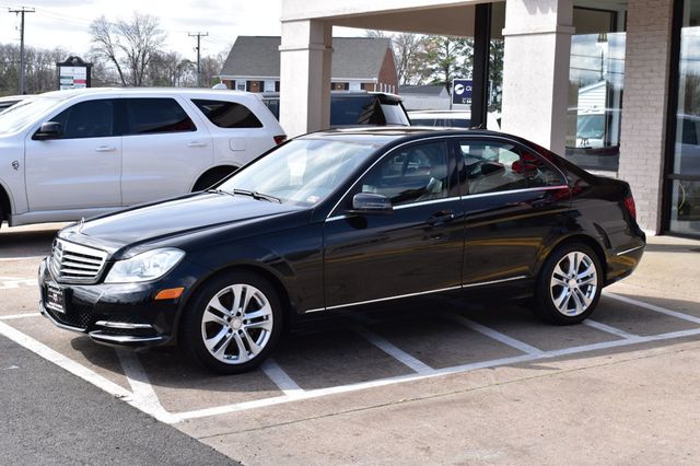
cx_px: 350
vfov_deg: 23.8
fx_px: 1108
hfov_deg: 35.1
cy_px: 233
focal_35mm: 57
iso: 400
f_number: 10
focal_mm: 38
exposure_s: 1/320
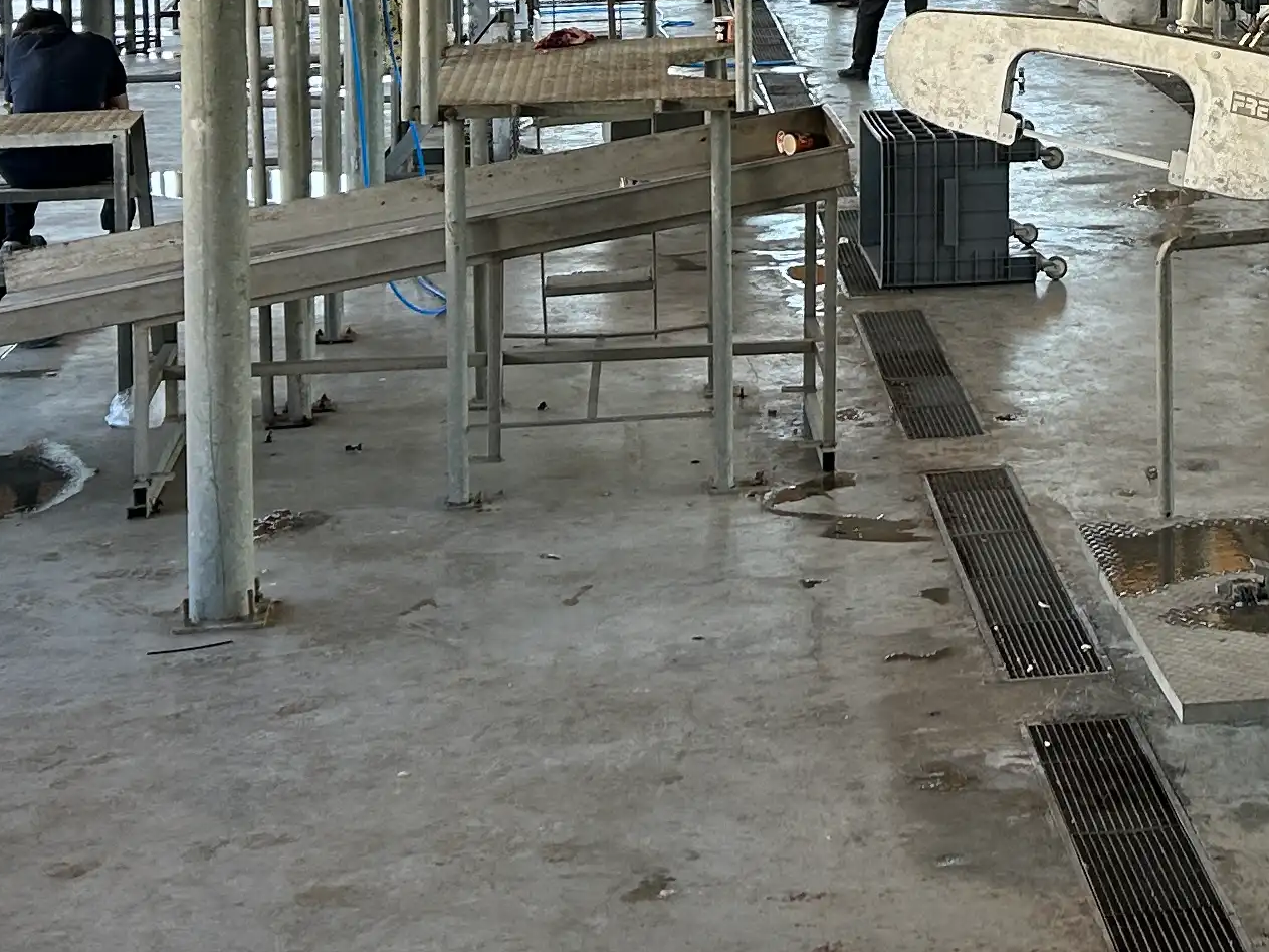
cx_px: 1198
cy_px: -190
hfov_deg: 22.8
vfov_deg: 17.0
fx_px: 3042
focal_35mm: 83
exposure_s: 1/139
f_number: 1.5
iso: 64
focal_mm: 5.7
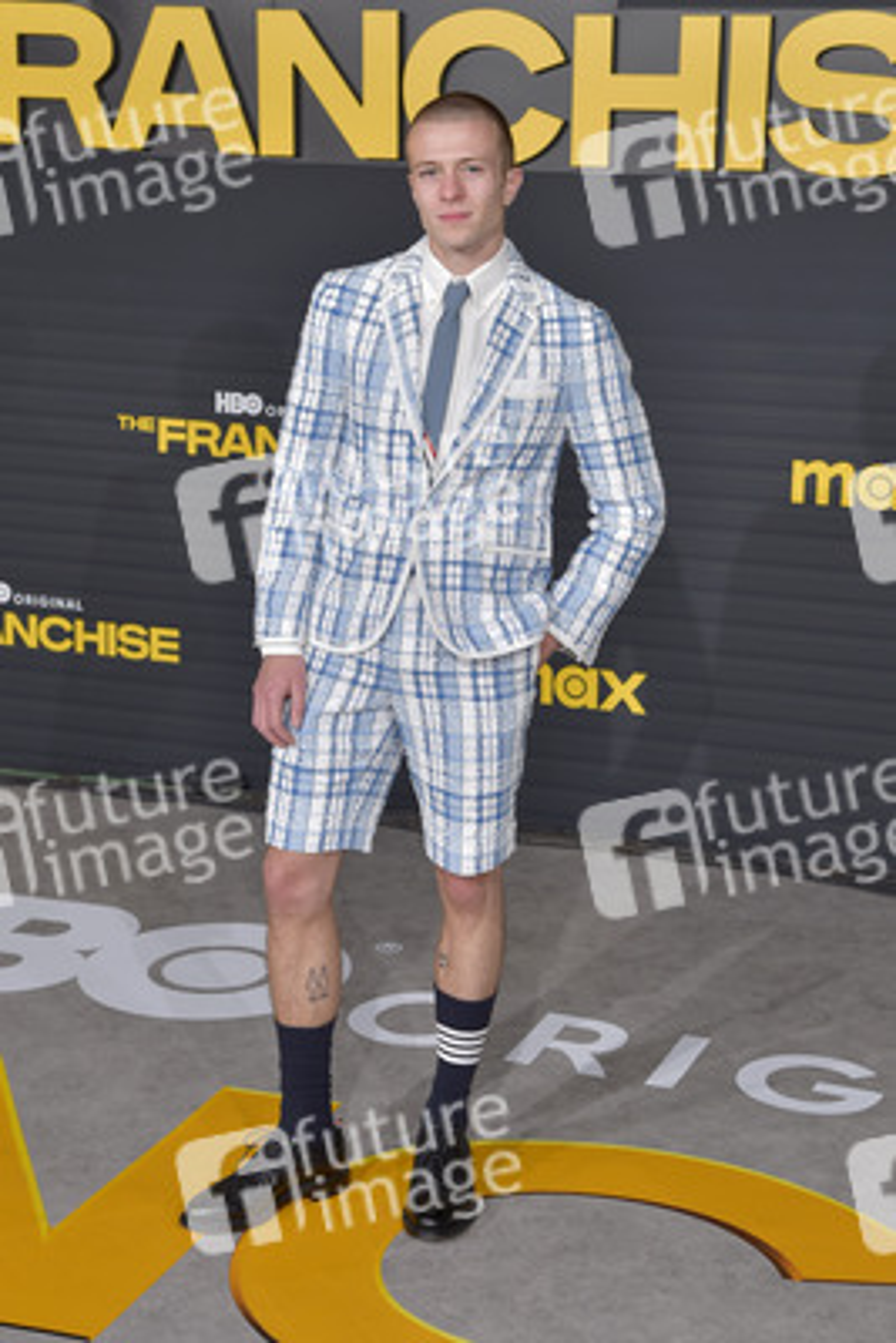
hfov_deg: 23.4
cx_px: 448
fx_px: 2163
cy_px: 672
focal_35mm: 58
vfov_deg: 34.5
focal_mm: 58
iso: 320
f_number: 6.3
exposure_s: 1/250
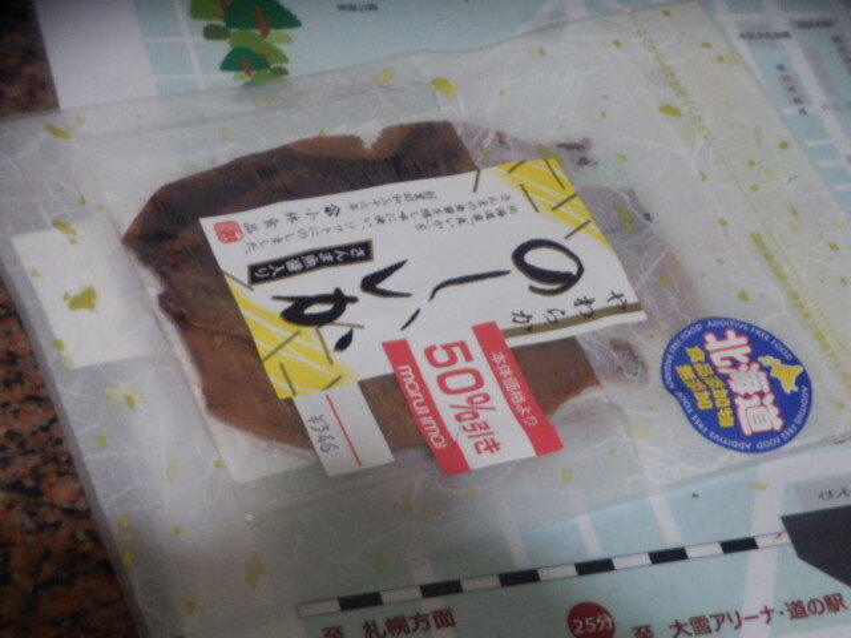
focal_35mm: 88
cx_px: 426
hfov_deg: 22.3
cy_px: 319
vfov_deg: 16.8
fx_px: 2163
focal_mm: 15.5
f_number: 5.1
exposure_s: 1/10
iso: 800
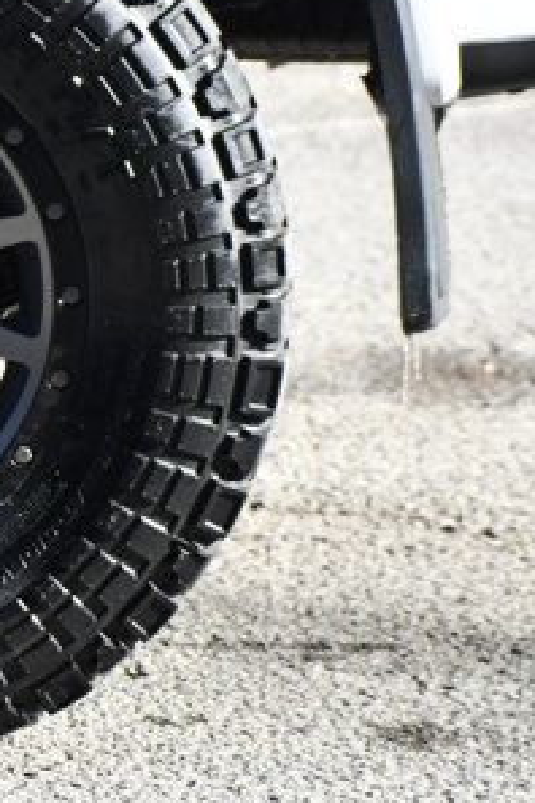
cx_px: -197
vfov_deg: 5.2
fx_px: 8805
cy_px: 277
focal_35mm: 395
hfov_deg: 3.5
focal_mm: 122
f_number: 5.6
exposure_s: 1/250
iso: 280
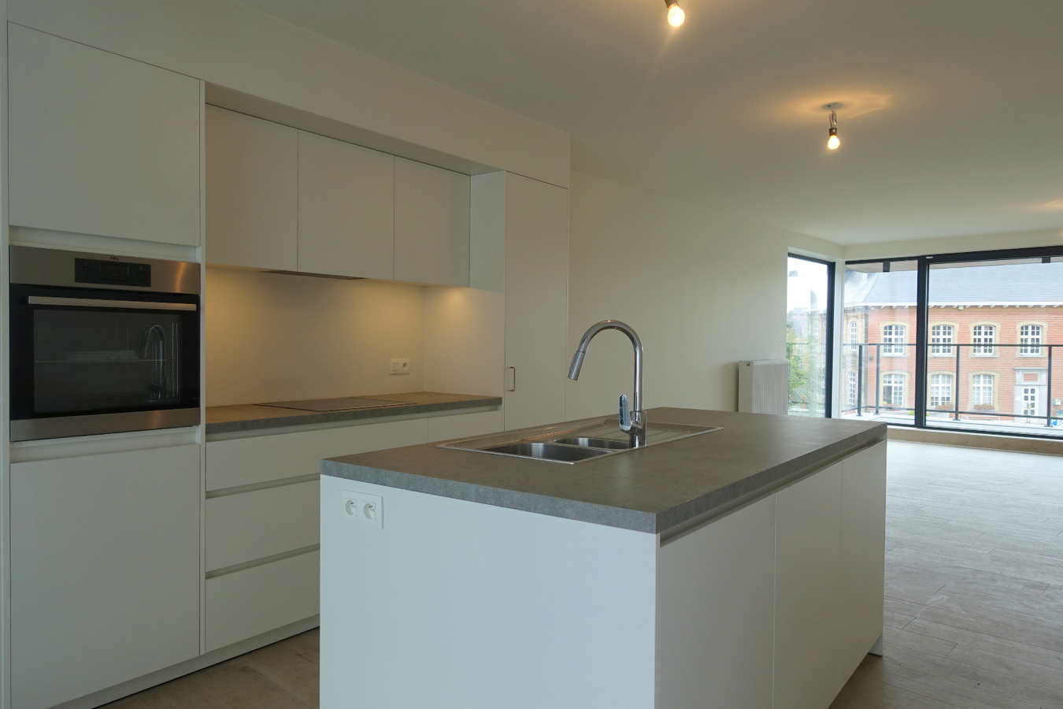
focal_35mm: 24
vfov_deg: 53.1
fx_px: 709
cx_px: 532
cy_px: 354
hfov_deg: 73.7
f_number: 3.5
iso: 125
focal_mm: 8.8
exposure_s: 1/80
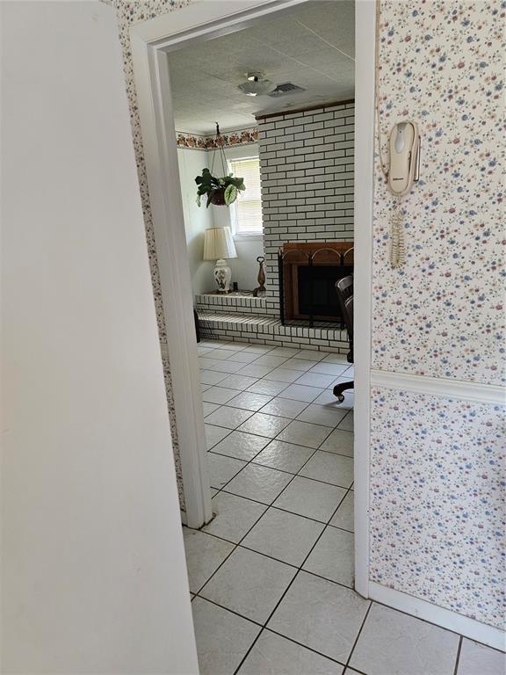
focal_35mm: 23
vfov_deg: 73.9
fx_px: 448
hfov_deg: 58.9
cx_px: 253
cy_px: 338
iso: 800
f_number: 1.7
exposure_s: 1/60
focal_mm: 6.3
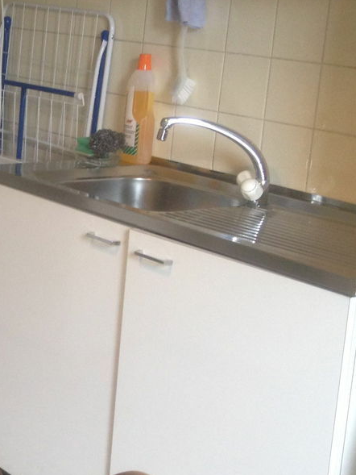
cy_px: 195
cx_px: -197
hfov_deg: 14.4
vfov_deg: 20.6
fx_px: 1302
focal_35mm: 95
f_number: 2.4
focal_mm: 4.28
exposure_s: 1/20
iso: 80
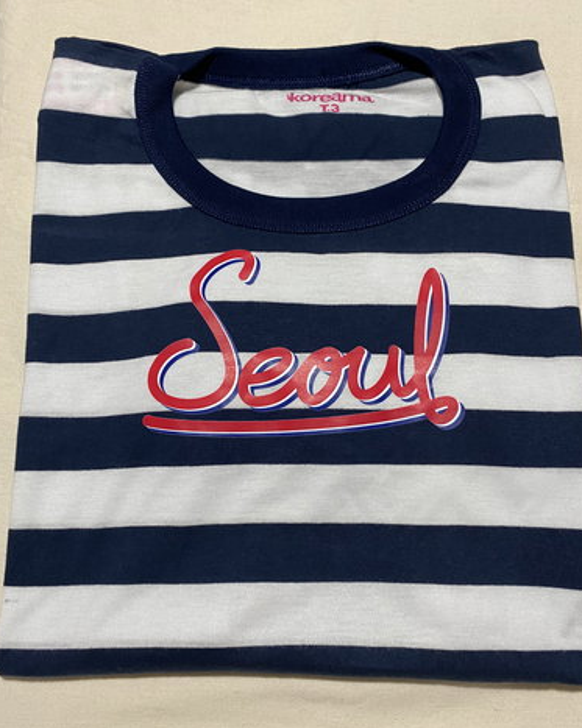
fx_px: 625
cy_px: 378
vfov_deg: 60.5
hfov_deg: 49.9
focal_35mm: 29
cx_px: 304
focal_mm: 4.25
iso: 80
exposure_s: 1/50
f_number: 1.8
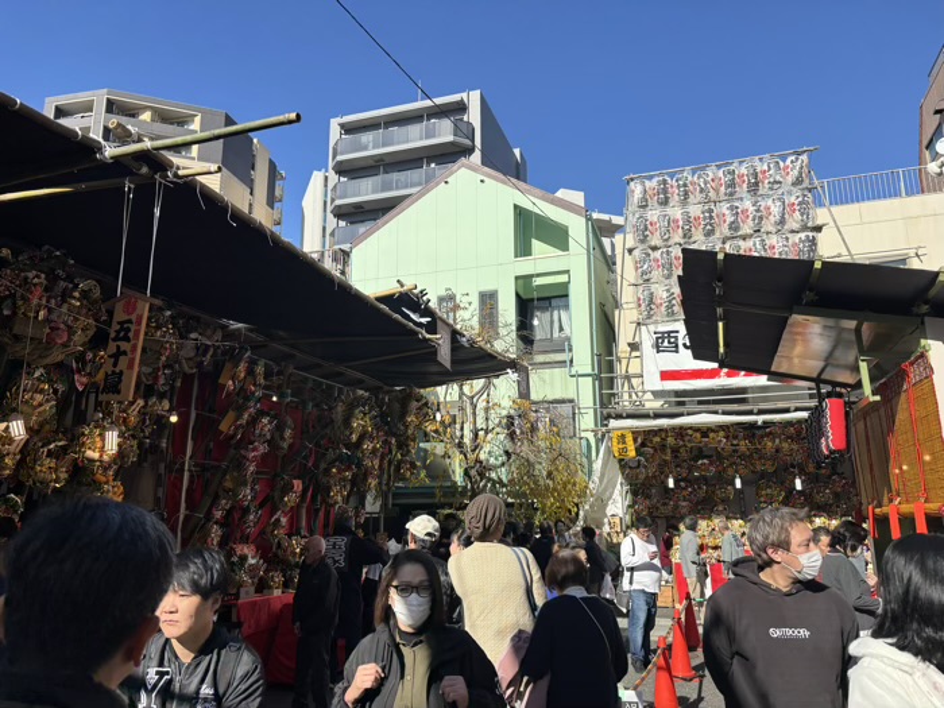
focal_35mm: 26
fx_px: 709
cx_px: 472
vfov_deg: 53.1
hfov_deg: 67.3
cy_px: 354
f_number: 1.6
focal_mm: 5.96
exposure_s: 1/2639
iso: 50
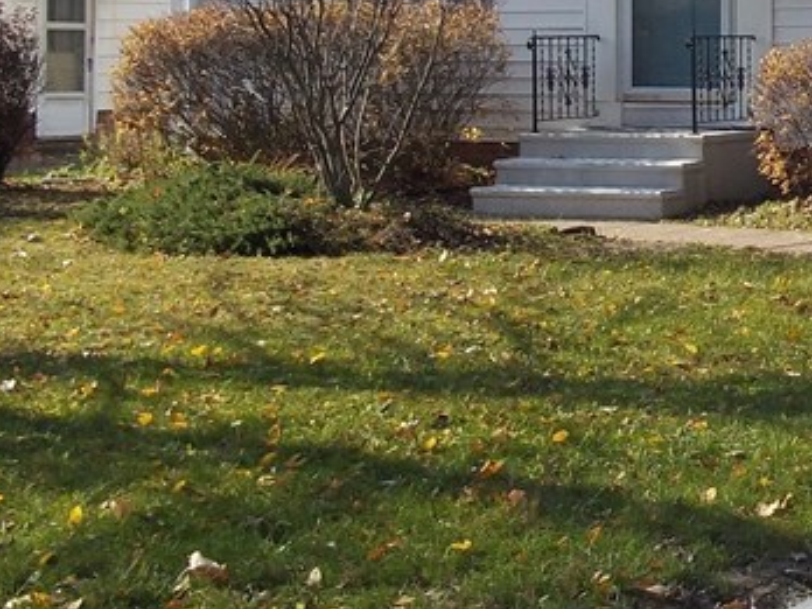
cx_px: 789
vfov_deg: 13.7
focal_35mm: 106
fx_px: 2486
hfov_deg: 18.1
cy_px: -37
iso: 80
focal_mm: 6.5
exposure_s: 1/125
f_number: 8
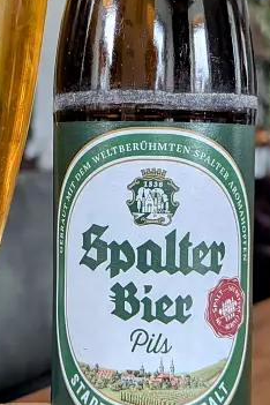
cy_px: 149
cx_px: 49
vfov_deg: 27.6
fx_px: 821
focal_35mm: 73
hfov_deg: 18.5
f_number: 1.85
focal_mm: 6.81
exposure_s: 1/43.9
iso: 130
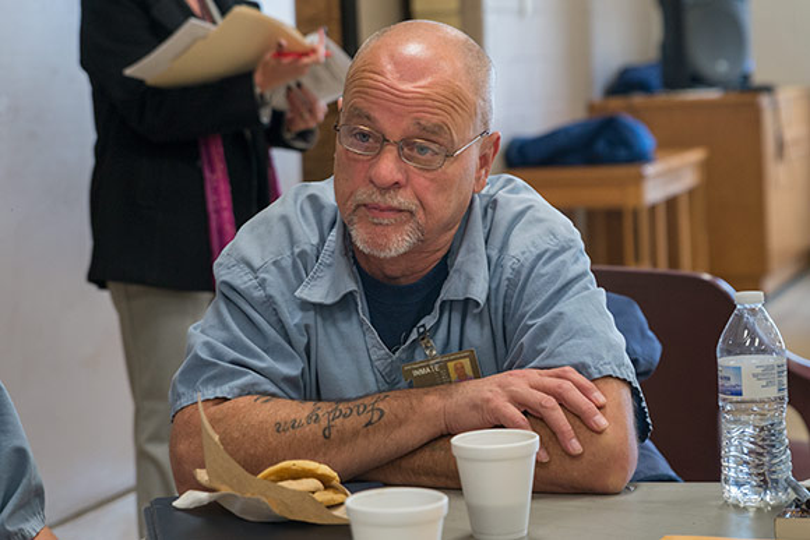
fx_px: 1575
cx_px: 405
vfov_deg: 19.5
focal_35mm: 70
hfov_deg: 28.8
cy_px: 270
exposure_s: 1/125
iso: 800
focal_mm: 70
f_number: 5.6
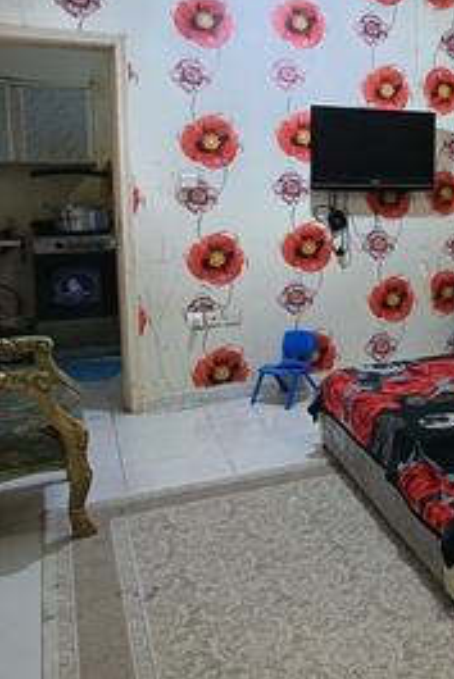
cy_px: 242
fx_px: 812
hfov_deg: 26.6
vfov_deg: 44.9
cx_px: 584
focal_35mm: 43
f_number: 1.75
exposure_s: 1/30
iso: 751
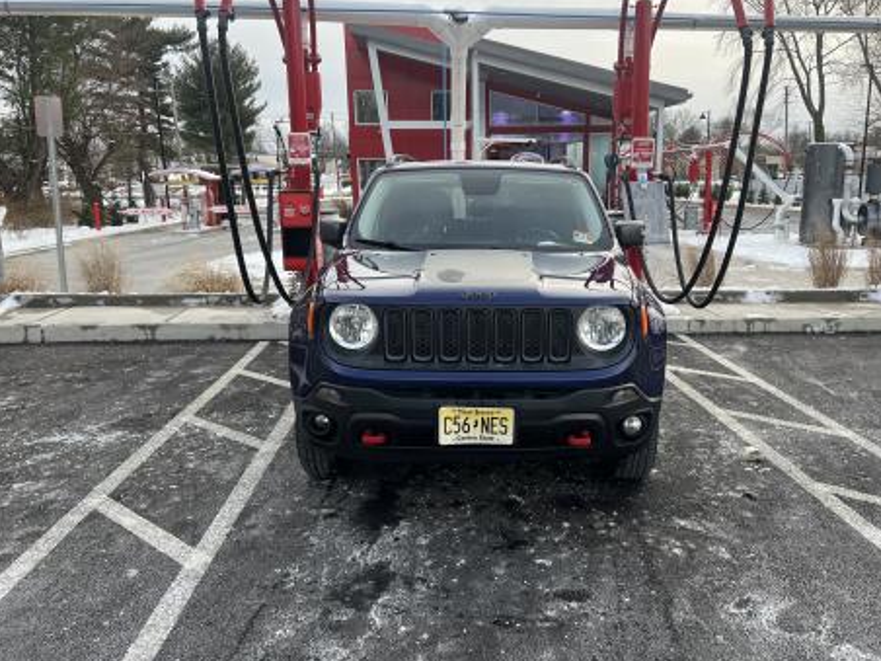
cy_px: 333
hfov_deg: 61.5
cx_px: 485
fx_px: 738
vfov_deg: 48.2
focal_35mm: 29
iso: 50
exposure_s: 1/461
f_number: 1.5
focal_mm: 5.7
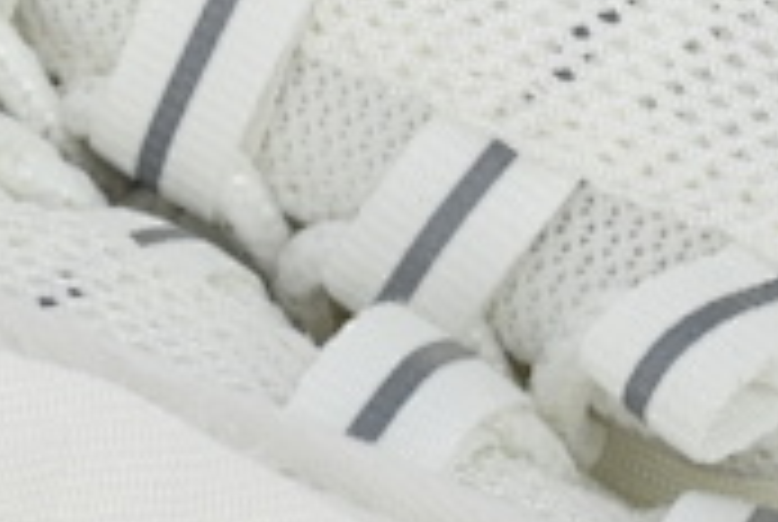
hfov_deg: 10.5
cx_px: 252
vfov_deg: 7.0
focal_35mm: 196
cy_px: 279
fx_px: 4245
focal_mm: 31.5
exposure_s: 1/100
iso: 400
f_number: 13
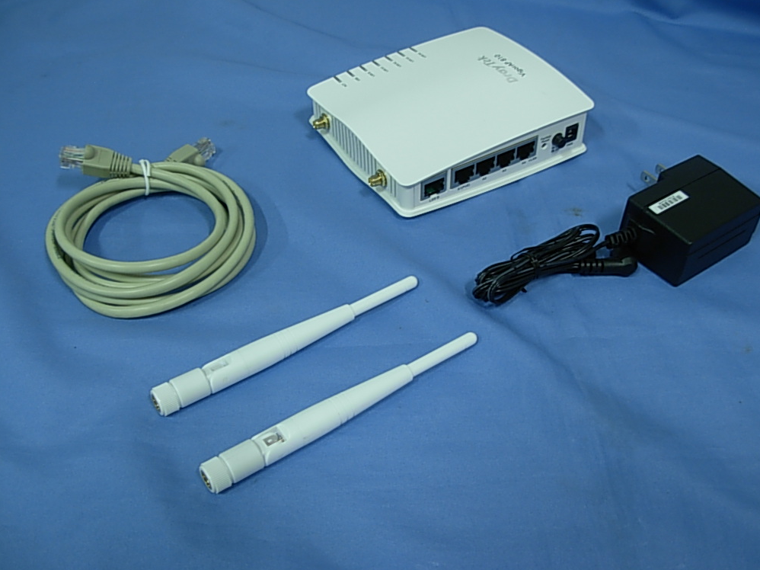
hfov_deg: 47.9
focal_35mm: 39
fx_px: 856
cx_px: 388
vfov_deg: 36.8
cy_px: 281
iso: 79
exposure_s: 1/4
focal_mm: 6.3
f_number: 2.9
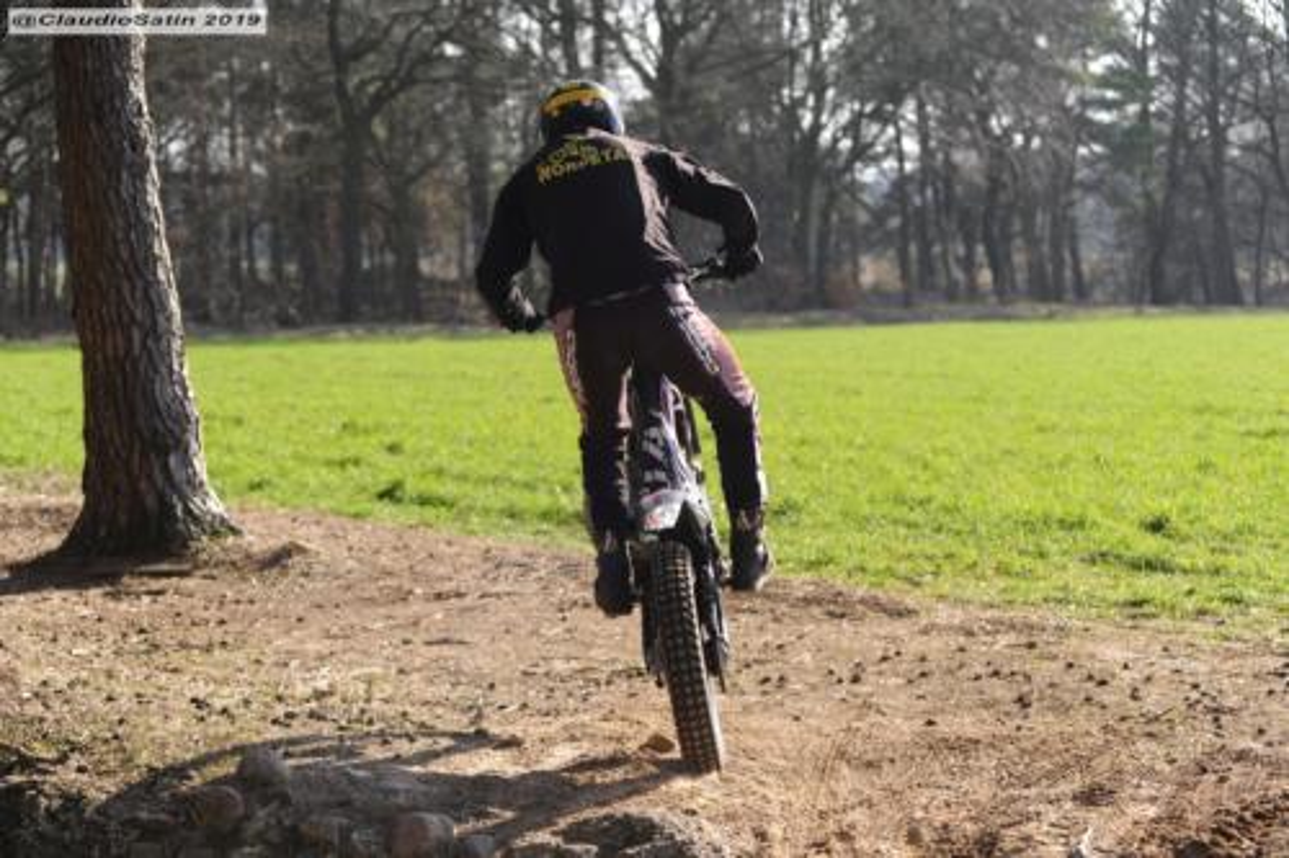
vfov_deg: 17.1
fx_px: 2863
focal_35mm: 80
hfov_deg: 25.4
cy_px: 429
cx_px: 644
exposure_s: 1/800
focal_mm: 80
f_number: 4.5
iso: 250
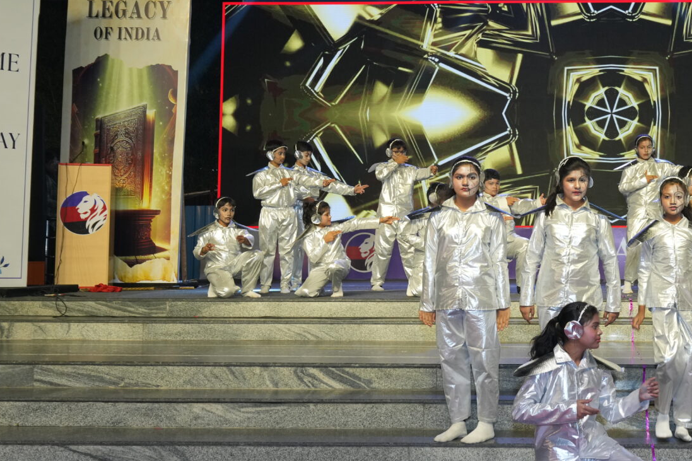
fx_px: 1076
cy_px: 175
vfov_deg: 24.1
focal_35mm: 56
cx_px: 597
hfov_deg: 34.1
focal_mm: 32
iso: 1600
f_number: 5.6
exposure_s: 1/160
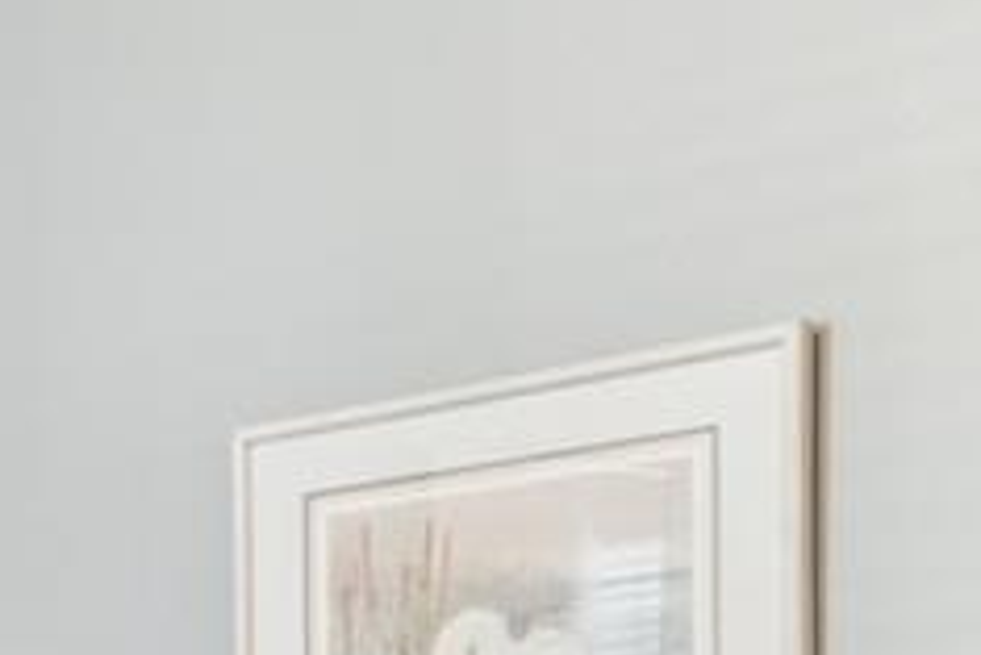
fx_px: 2781
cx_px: -943
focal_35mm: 102
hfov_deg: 15.9
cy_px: 1056
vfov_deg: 12.6
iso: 100
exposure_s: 1.6
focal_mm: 10
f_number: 7.1
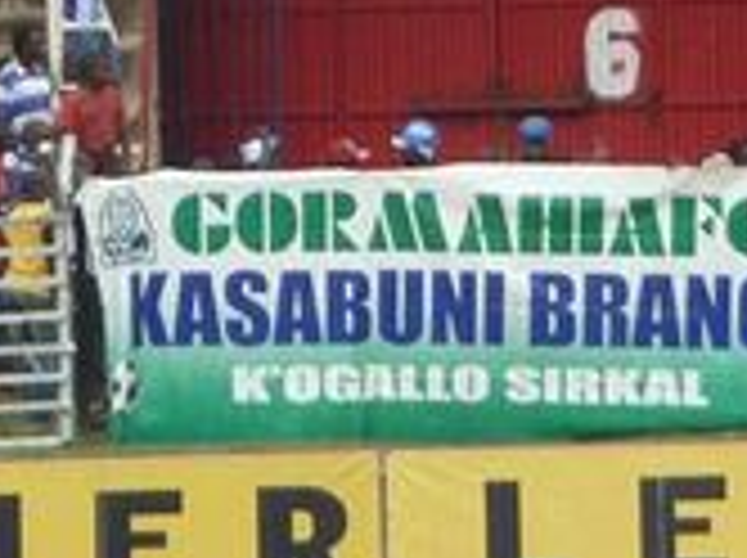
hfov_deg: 1.9
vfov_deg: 1.4
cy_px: 151
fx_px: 22971
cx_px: 468
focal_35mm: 1066
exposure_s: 1/200
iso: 80
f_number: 4.9
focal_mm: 49.2
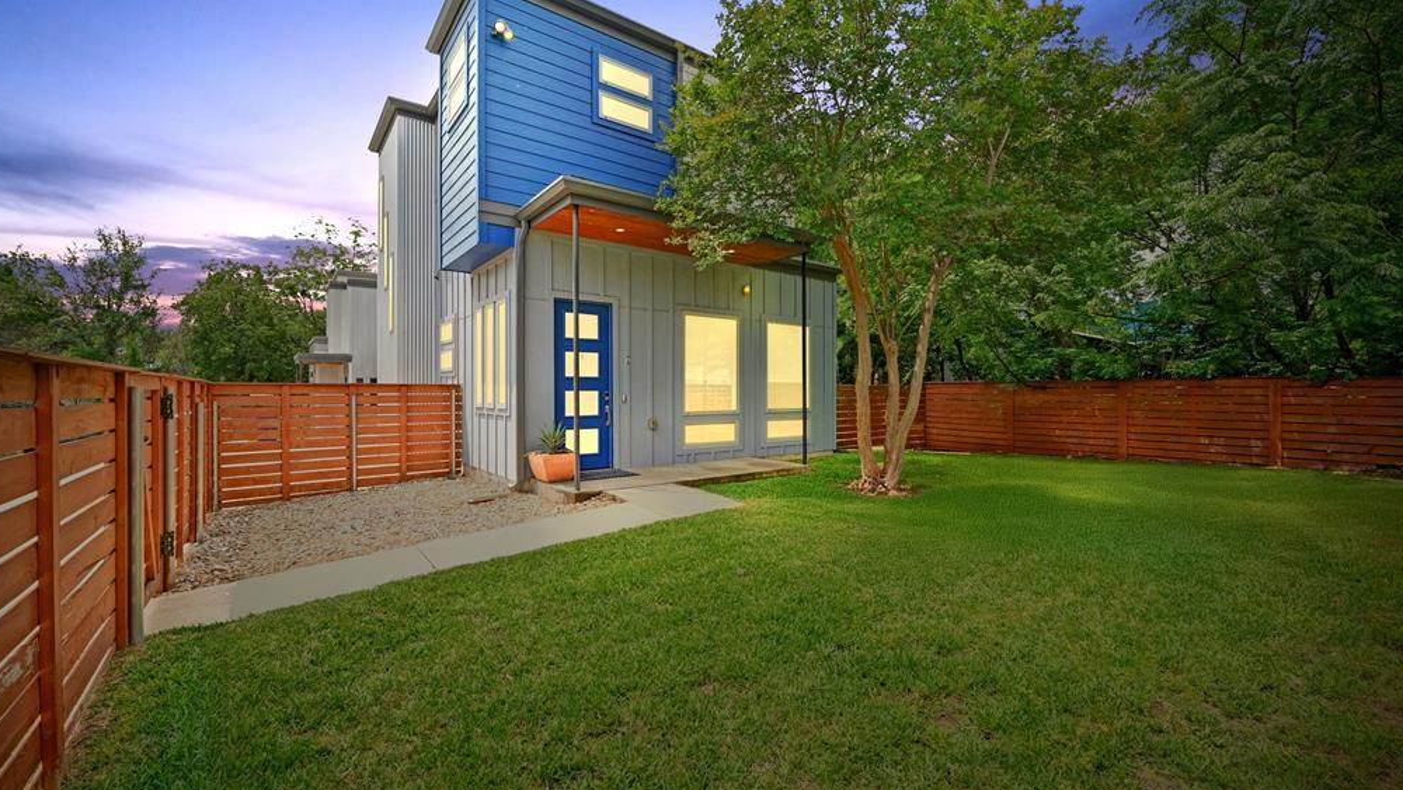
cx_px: 699
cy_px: 388
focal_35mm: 15
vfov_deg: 70.6
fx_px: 558
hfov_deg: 103.0
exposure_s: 1/400
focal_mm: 14
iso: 400
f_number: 10
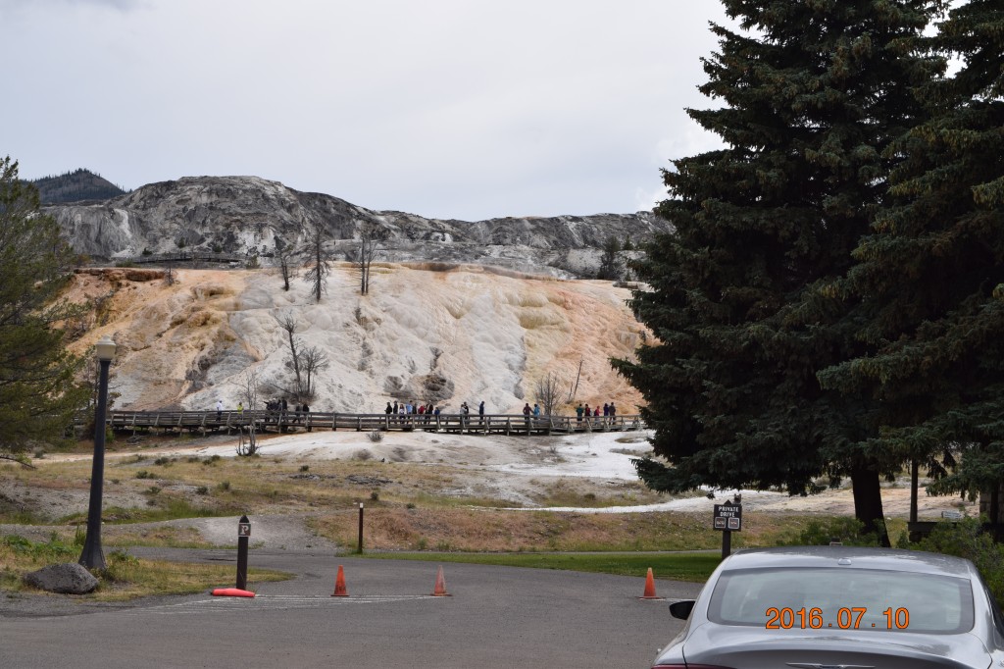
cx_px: 502
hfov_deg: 24.6
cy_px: 334
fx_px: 2300
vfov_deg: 16.5
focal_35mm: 82
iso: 100
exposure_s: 1/200
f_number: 11
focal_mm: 55
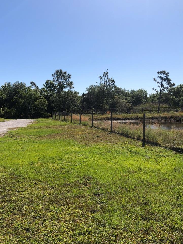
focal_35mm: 35
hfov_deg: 40.7
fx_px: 247
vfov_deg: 52.6
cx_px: 86
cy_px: 123
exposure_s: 1/2525
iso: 20
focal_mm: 3.99
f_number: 1.8
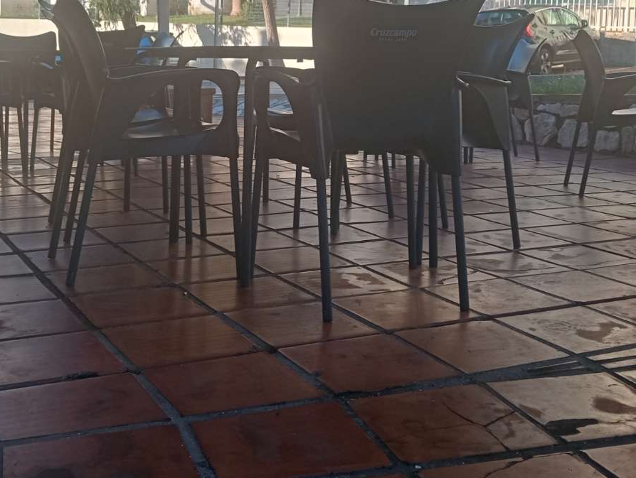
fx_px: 865
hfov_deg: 40.3
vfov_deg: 30.2
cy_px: 95
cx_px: 280
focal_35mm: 47
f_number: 1.8
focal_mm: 3.98
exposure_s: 1/429
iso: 100
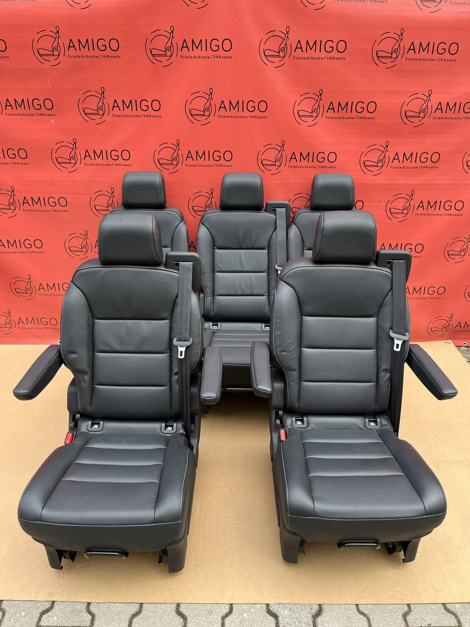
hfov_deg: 53.1
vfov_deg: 67.3
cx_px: 235
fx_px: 471
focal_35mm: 26
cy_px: 314
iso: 50
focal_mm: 5.1
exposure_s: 1/334
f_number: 1.6
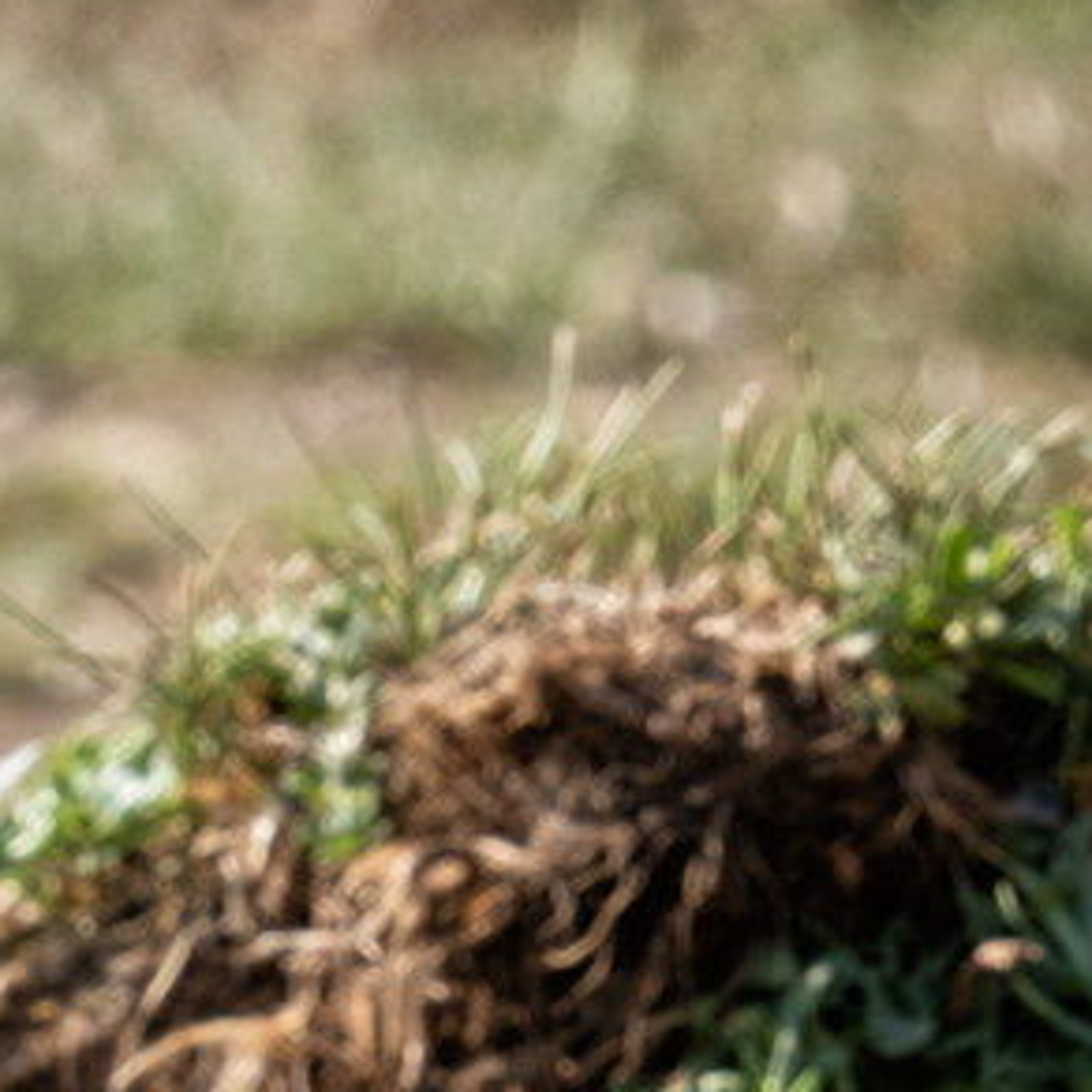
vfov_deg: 4.5
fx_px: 13776
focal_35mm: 386
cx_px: -1769
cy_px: 963
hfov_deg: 4.4
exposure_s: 1/125
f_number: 14
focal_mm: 55
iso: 400
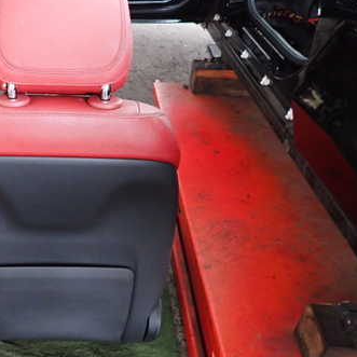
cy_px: 177
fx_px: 467
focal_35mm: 40
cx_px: 63
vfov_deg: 41.9
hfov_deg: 39.9
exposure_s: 1/30
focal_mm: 4.5
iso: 500
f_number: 2
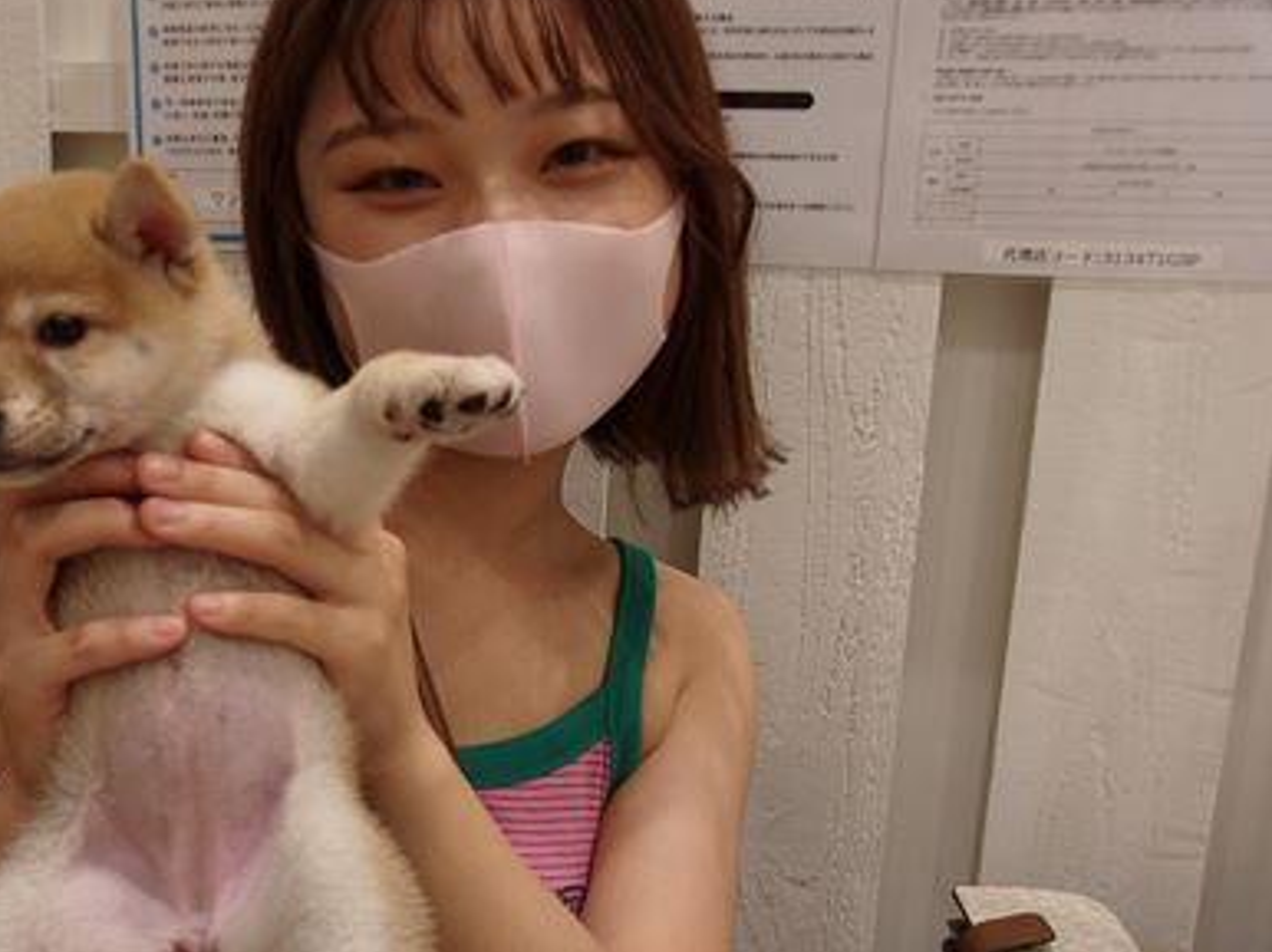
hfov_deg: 44.3
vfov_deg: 34.1
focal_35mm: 42
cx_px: 445
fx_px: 1542
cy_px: 613
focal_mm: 4.9
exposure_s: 1/38
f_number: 3
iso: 80
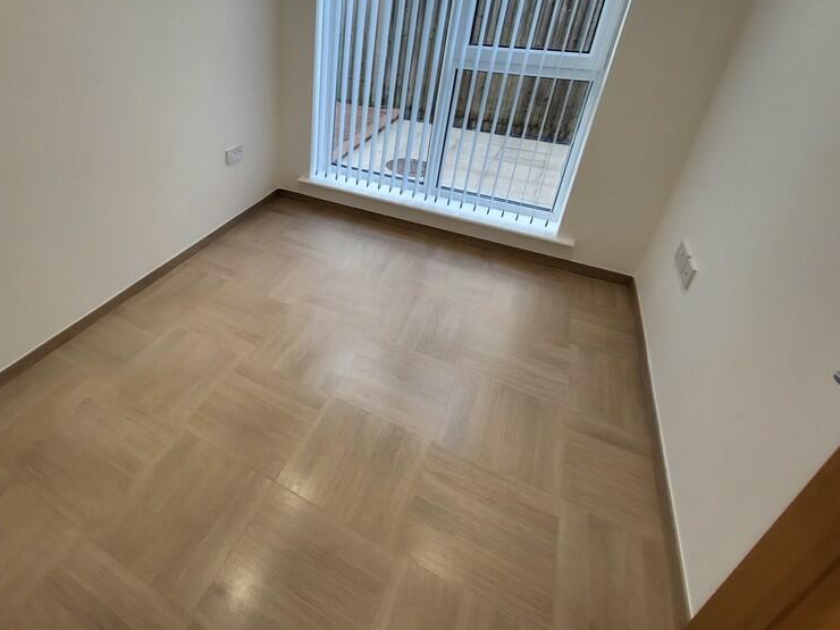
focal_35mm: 18
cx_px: 299
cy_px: 224
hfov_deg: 85.5
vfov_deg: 70.0
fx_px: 437
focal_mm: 1.74
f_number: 2.2
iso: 32
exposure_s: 1/50
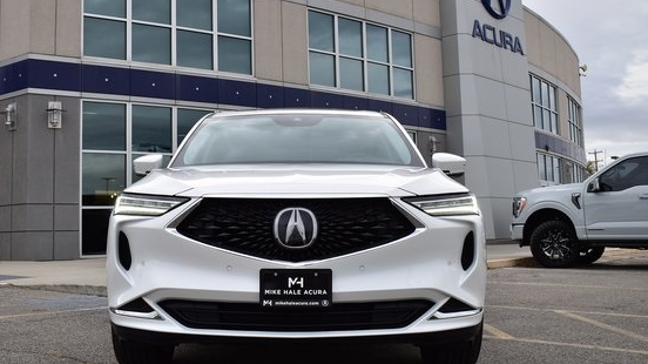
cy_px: 143
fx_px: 783
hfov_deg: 44.9
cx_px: 293
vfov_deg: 26.1
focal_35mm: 46
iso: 100
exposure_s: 1/160
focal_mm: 25
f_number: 6.3
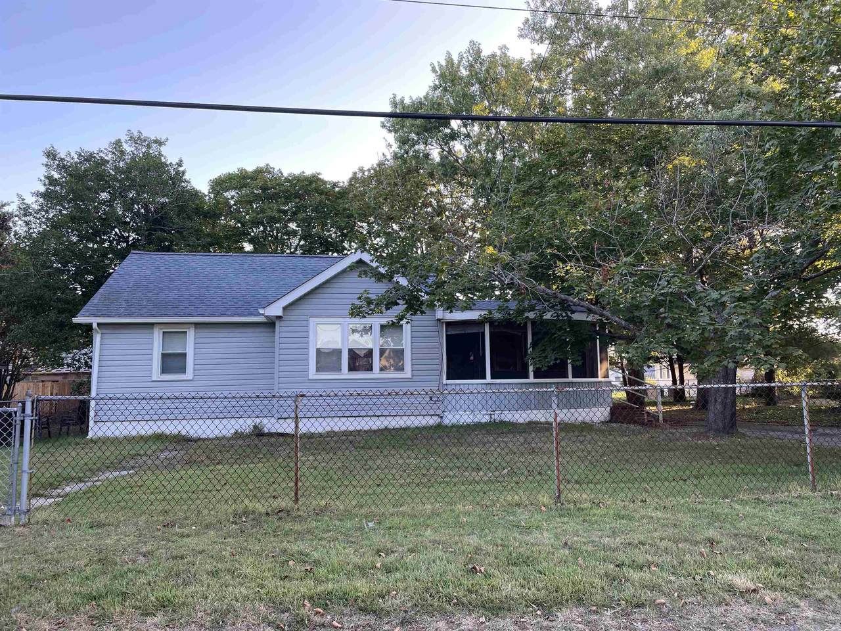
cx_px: 420
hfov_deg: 67.3
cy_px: 316
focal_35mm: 26
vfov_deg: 53.1
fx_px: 632
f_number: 1.6
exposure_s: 1/138
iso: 32
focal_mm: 4.2
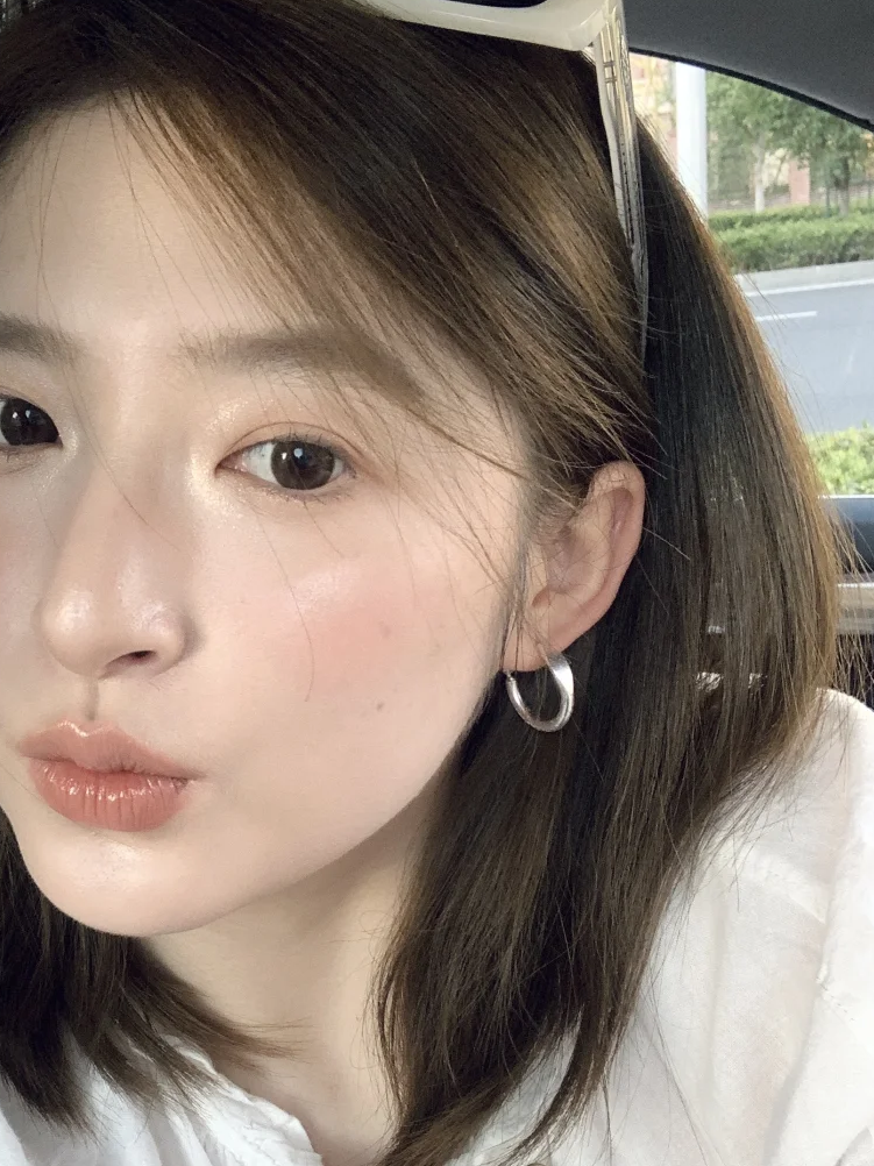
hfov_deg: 31.1
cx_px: 257
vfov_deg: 41.0
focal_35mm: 46
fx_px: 1549
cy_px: 730
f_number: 2.2
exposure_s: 1/60
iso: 100
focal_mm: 2.87
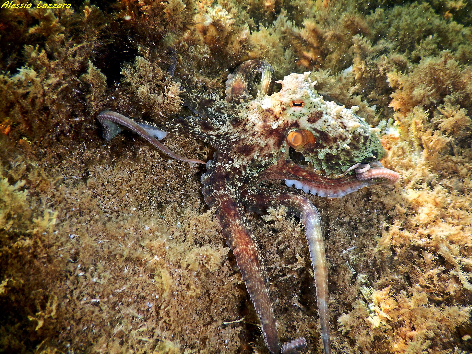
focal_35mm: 24
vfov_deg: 56.8
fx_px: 327
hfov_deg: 71.6
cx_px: 236
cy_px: 177
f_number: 2.8
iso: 125
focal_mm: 4.3
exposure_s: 1/250
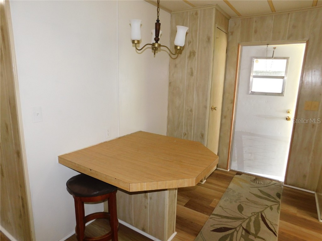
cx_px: 161
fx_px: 214
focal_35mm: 23
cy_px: 120
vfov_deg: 58.9
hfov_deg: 73.9
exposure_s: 1/30
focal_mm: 4
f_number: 3
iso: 200
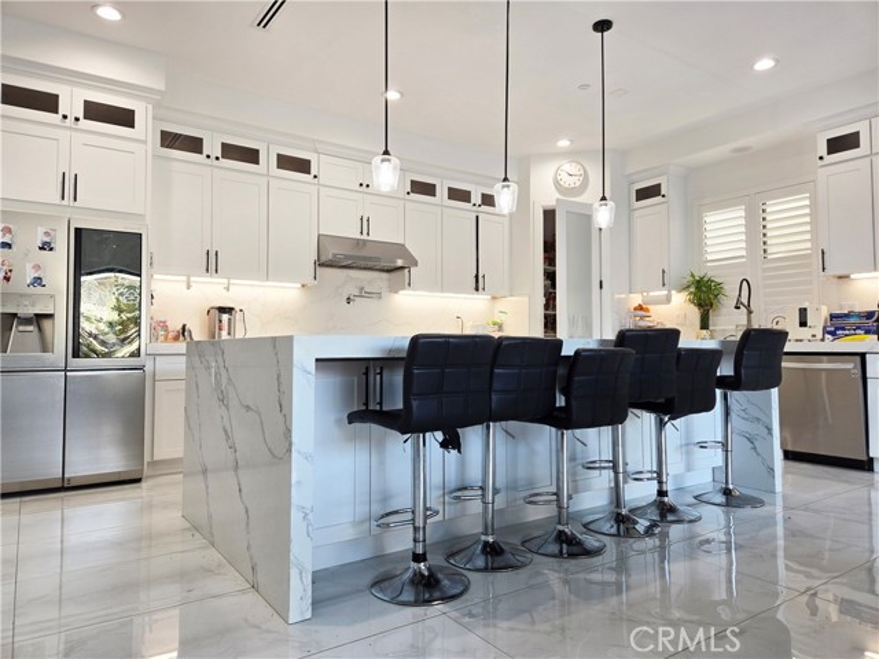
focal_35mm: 23
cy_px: 330
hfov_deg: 73.9
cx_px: 440
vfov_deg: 58.9
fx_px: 584
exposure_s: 1/120
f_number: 1.8
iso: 40
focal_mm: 5.4
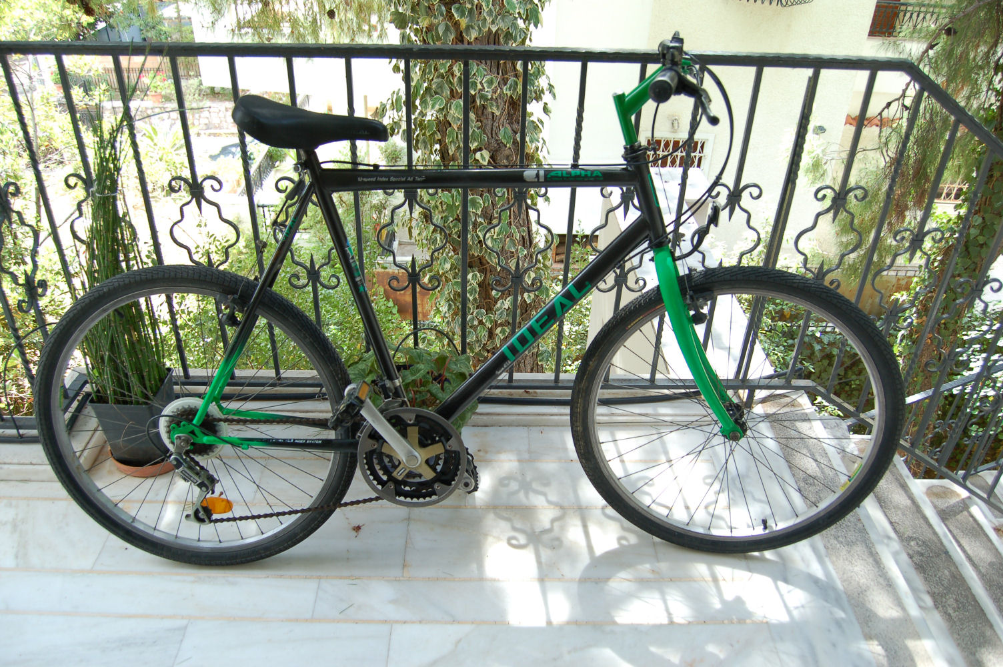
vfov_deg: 47.8
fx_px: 752
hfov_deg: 67.4
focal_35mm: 27
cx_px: 502
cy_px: 334
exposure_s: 1/80
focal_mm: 18
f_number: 4
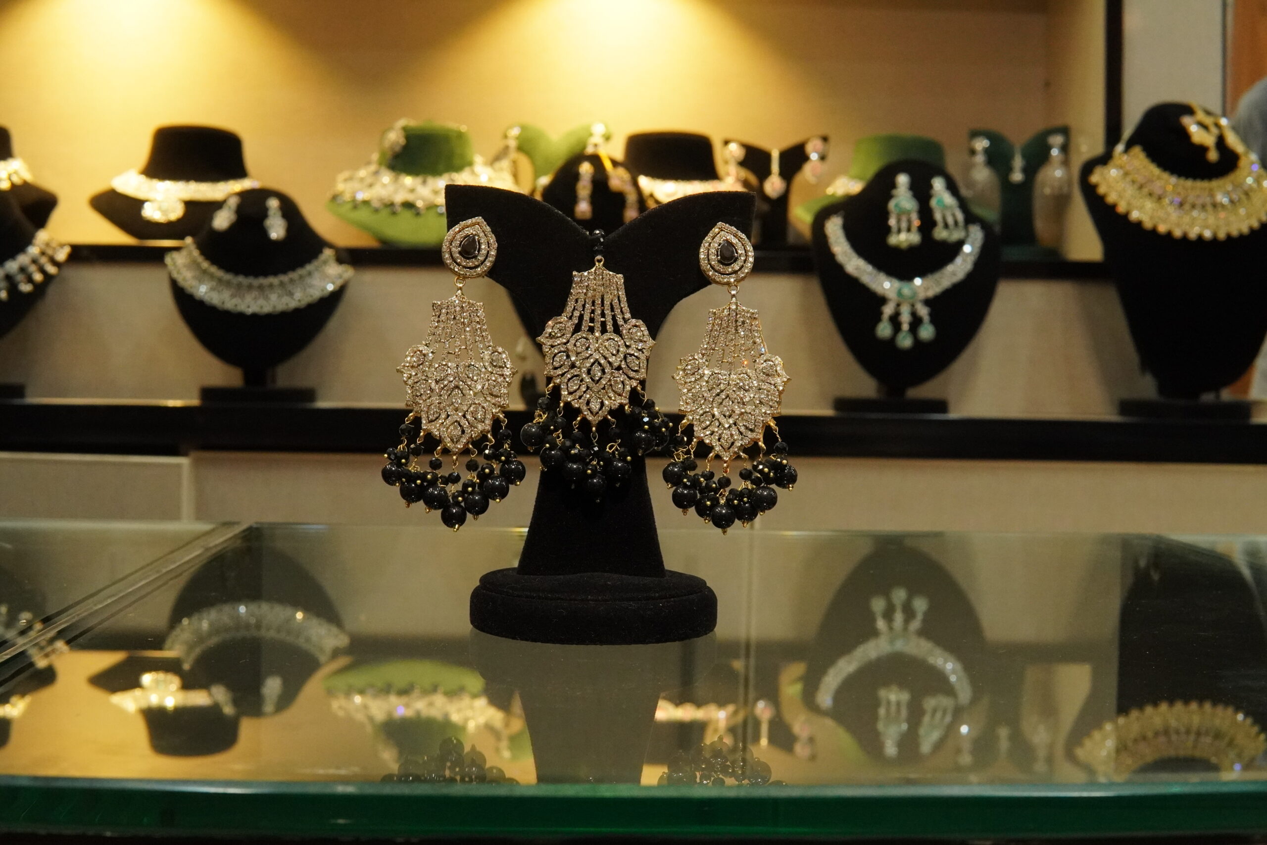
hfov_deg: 43.6
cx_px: 634
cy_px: 422
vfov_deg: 29.9
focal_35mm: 45
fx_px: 1584
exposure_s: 1/80
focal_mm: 30
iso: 4000
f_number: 9
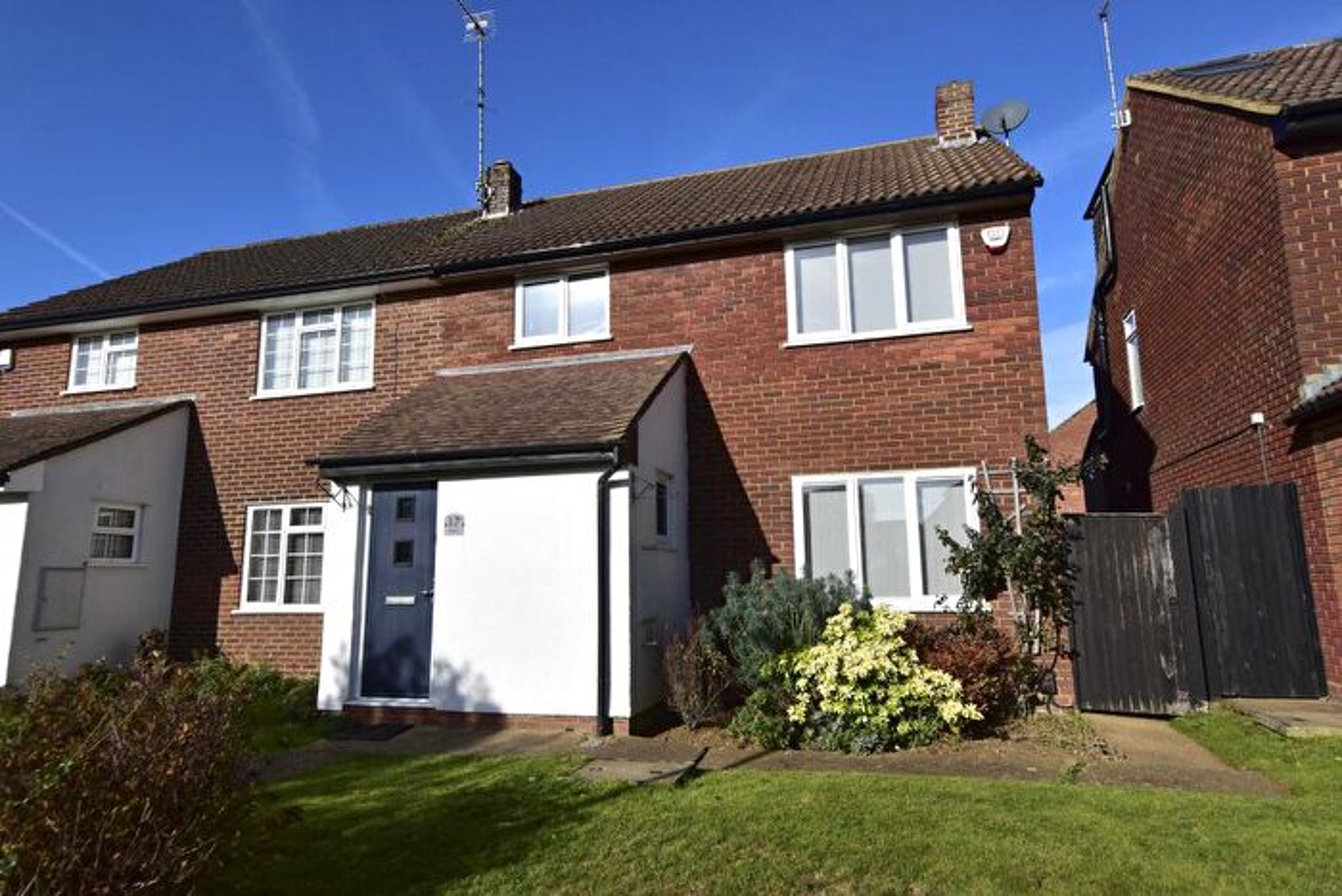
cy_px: 448
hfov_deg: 81.2
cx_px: 671
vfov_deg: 59.5
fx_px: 783
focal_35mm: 21
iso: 640
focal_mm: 14
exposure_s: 1/1600
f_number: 8
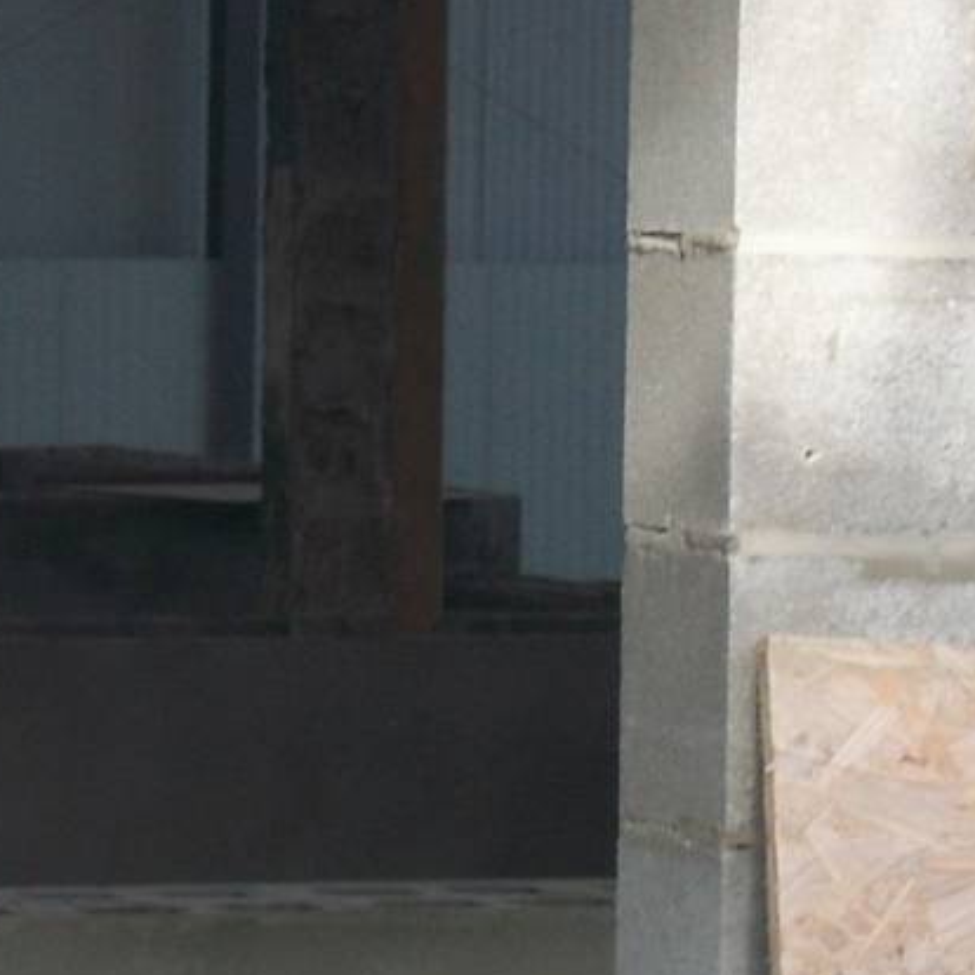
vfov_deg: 5.3
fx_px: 10452
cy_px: 593
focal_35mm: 328
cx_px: 134
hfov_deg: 5.3
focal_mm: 17.1
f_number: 5.2
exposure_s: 1/60
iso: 80
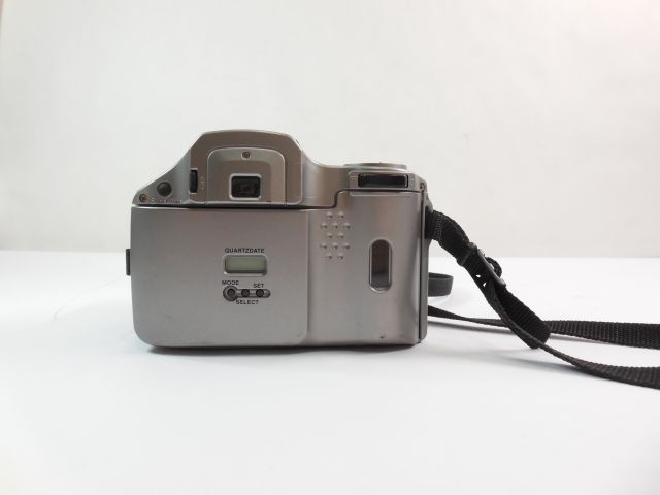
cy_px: 248
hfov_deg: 67.3
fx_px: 496
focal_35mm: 26
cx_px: 330
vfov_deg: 53.1
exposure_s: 1/30
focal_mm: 4.6
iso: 400
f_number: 3.5
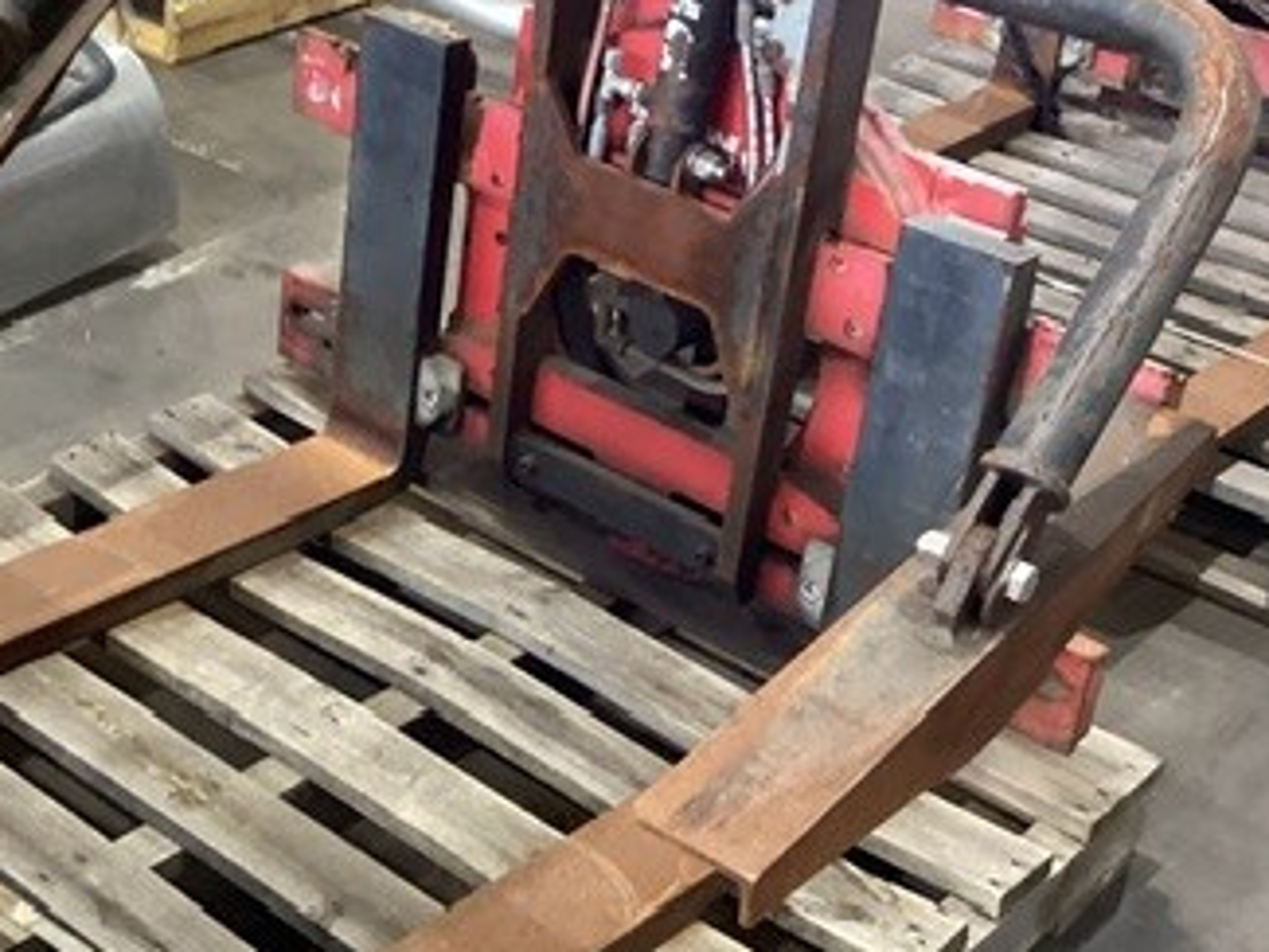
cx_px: 469
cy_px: 492
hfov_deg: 31.5
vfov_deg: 24.0
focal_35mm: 61
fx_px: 2237
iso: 320
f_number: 2.4
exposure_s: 1/33
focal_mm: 3.3
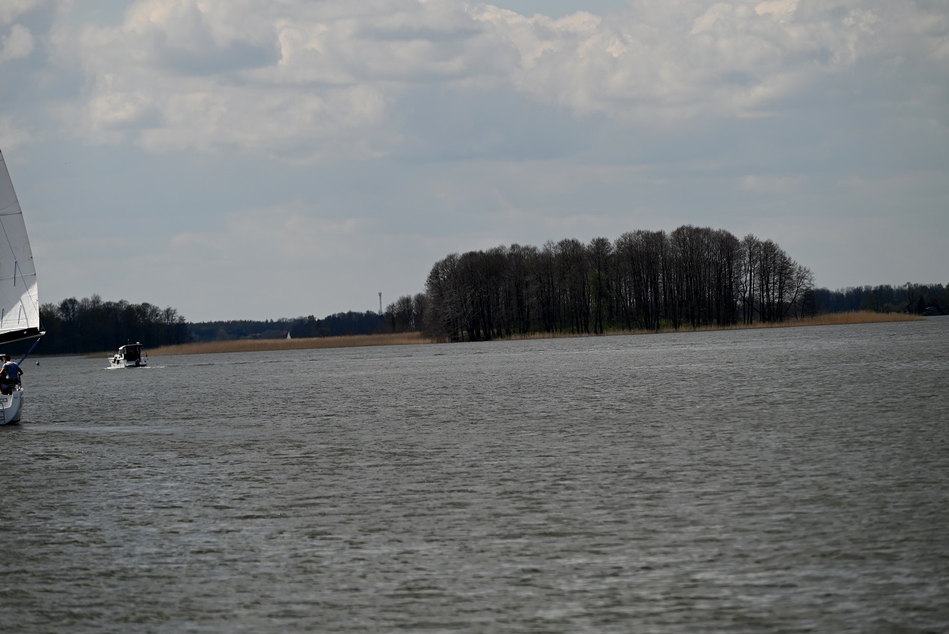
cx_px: 444
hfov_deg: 9.4
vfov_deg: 6.3
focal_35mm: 220
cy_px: 263
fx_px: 5802
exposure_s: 1/1000
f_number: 6.3
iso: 100
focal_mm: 185
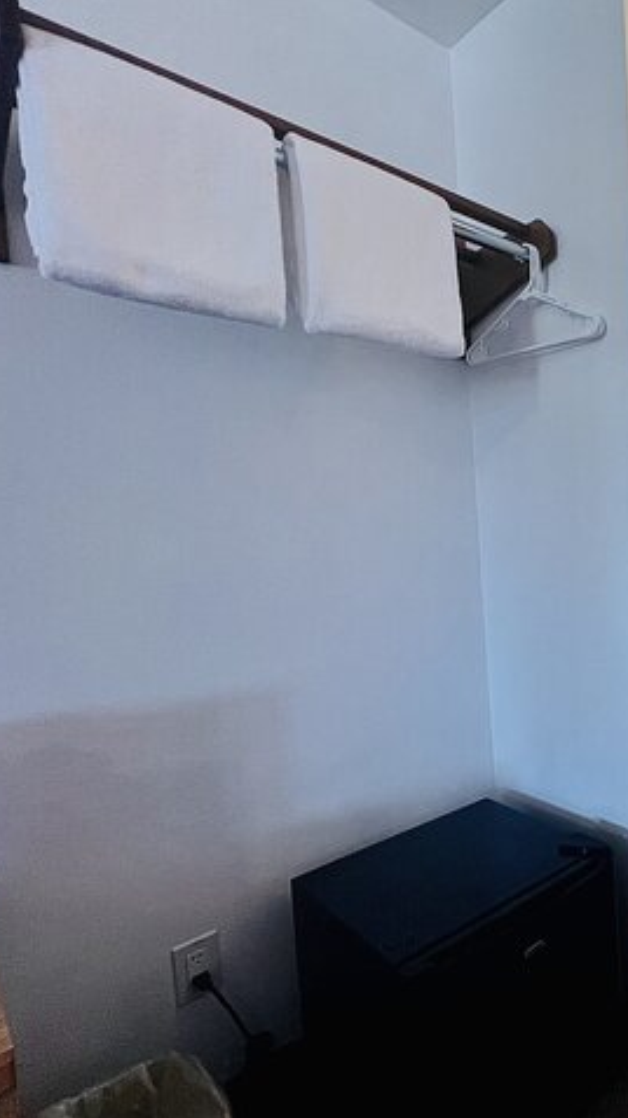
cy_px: 560
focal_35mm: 19
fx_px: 563
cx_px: 719
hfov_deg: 42.7
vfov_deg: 89.6
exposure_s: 1/120
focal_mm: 1.57
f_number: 1.8
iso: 160
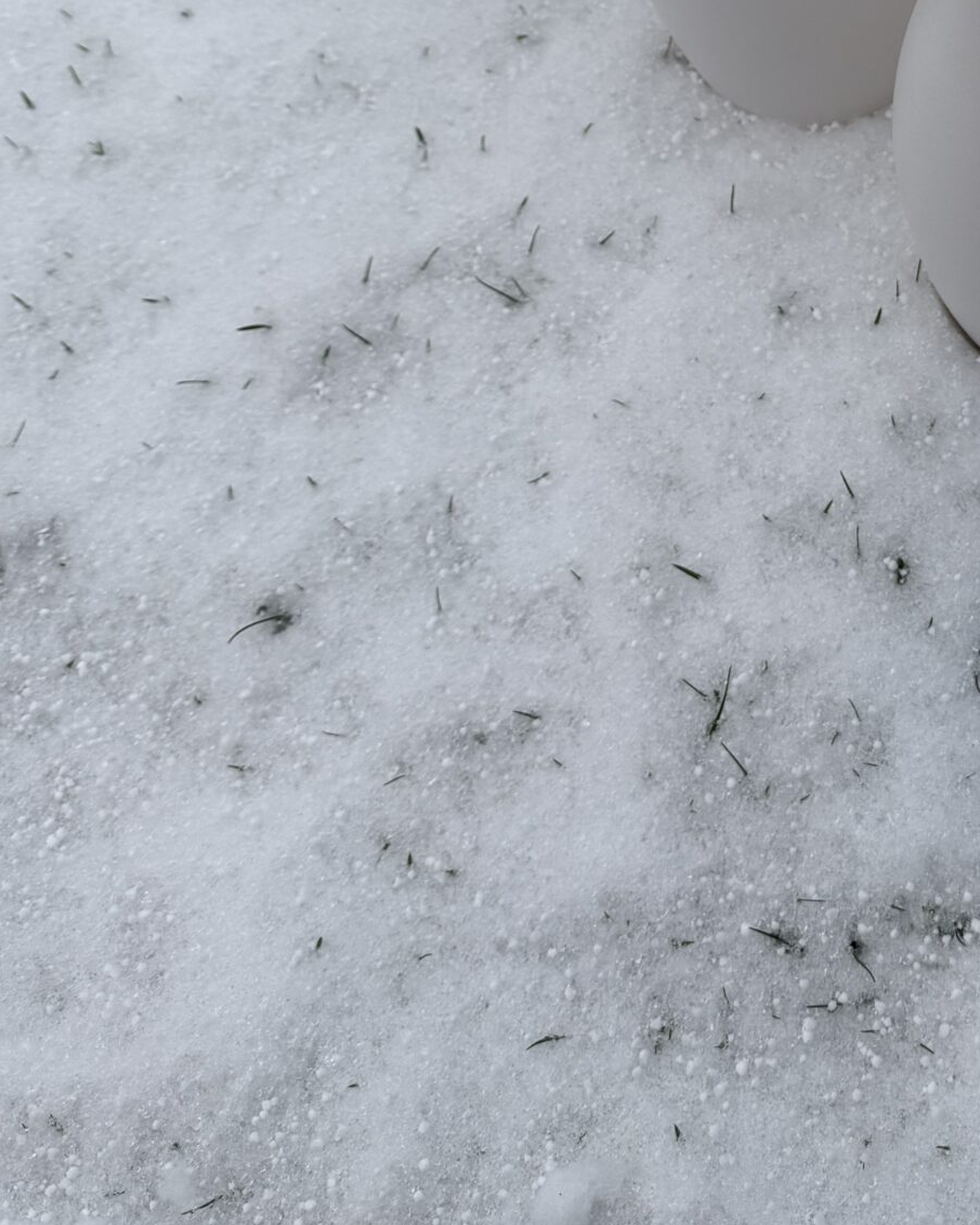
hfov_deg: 27.0
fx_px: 1922
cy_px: 53
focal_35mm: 53
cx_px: 980
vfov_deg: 33.0
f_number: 1.78
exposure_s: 1/660
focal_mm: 6.76
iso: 80
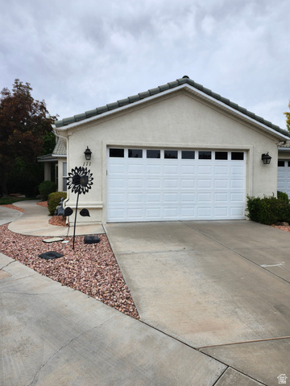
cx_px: 145
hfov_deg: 58.9
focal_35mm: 23
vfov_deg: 73.9
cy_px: 193
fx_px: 257
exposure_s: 1/1238
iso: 25
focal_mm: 5.54
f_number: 1.8
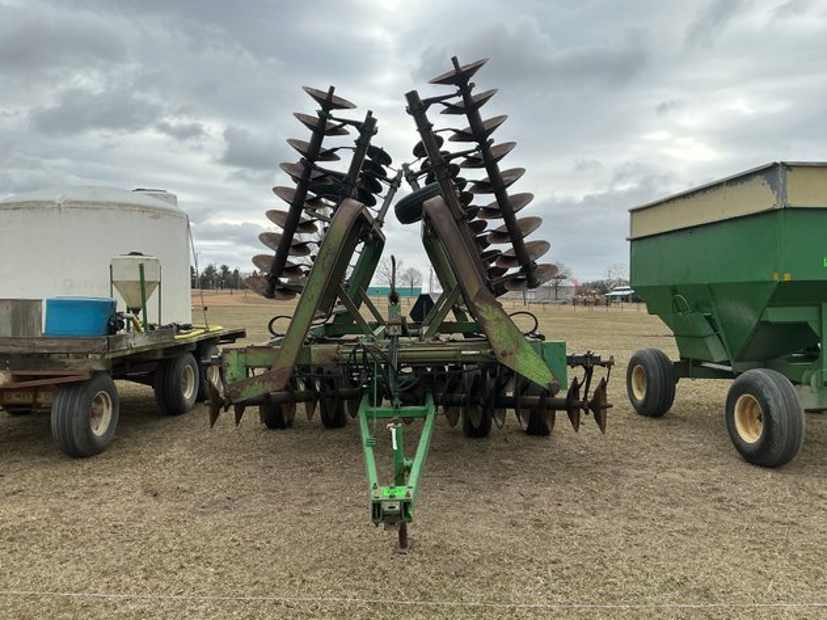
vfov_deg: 49.7
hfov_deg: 63.5
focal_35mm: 28
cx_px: 414
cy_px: 310
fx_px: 669
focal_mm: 3
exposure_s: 1/1250
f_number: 1.8
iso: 25
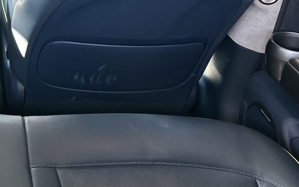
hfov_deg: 30.3
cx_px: -32
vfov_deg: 20.7
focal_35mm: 60
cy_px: -15
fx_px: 489
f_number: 1.78
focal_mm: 6.86
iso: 250
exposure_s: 1/79
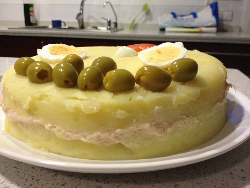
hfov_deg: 52.6
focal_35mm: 35
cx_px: 125
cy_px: 94
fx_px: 253
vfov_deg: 40.7
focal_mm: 4.28
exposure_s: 1/20
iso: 200
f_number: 2.4
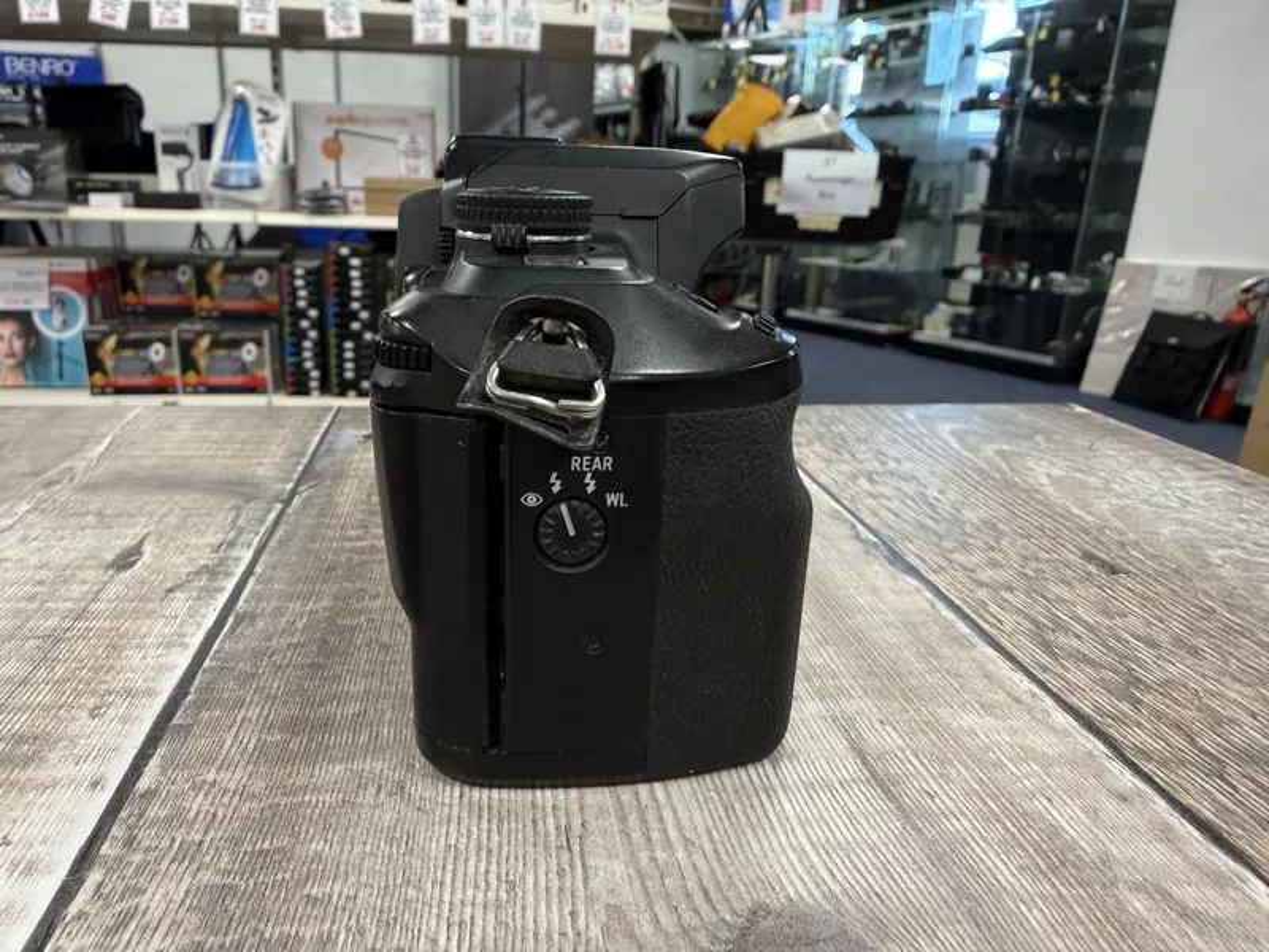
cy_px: 476
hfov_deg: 71.6
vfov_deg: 56.8
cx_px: 634
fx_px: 880
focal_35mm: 24
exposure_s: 1/50
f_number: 2.2
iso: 200
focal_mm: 2.22
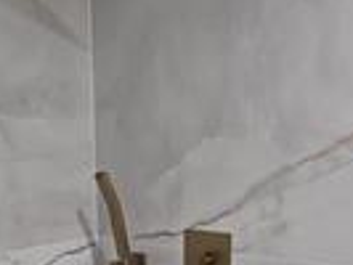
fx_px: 796
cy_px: 490
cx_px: 11
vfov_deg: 15.8
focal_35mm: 78
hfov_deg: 24.0
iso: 200
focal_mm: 2.2
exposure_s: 1/60
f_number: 2.2
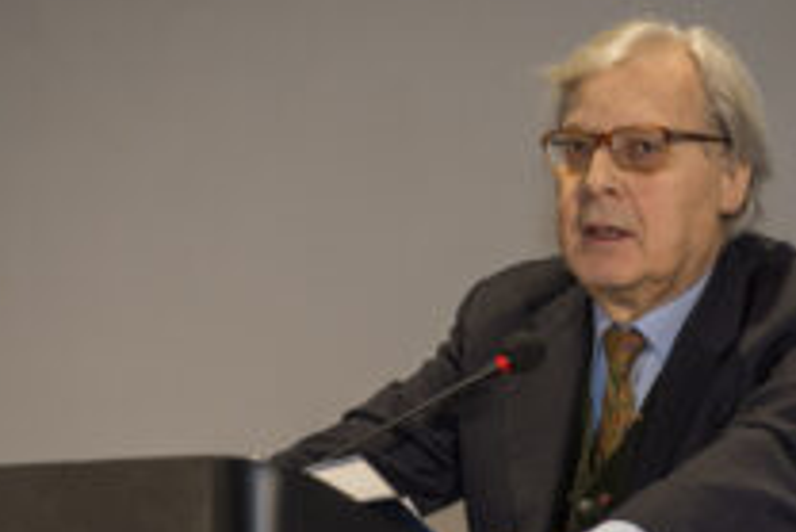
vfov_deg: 11.8
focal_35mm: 116
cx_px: 409
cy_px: 375
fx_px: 2567
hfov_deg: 17.6
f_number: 3.5
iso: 1600
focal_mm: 62
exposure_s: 1/100
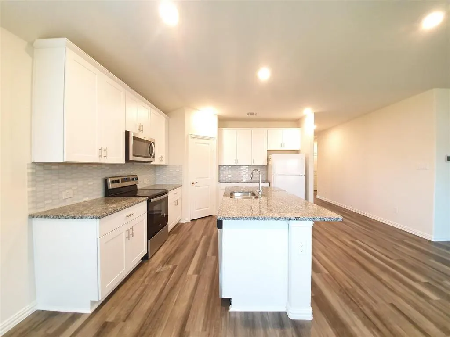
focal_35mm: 13
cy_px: 168
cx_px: 225
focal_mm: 1.8
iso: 320
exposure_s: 1/40
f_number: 2.2
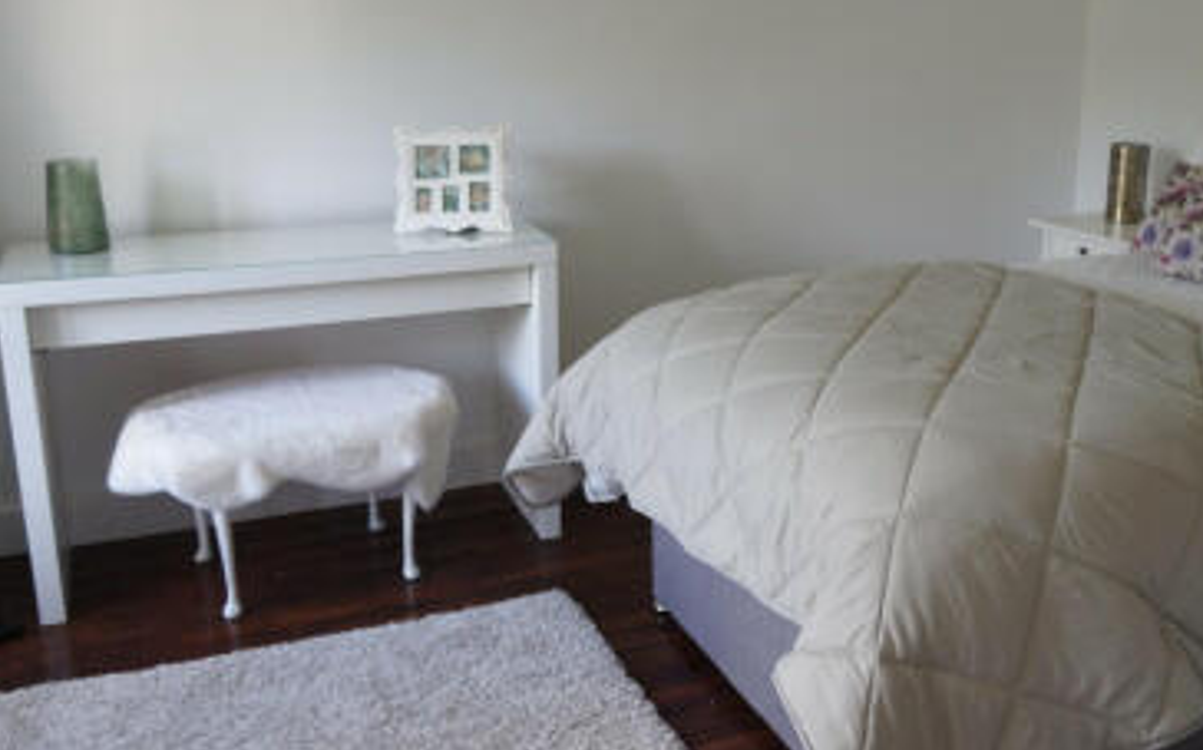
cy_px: 329
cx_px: 730
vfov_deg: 35.2
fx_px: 1180
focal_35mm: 36
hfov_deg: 53.6
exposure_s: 1/30
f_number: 3.5
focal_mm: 18
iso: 200
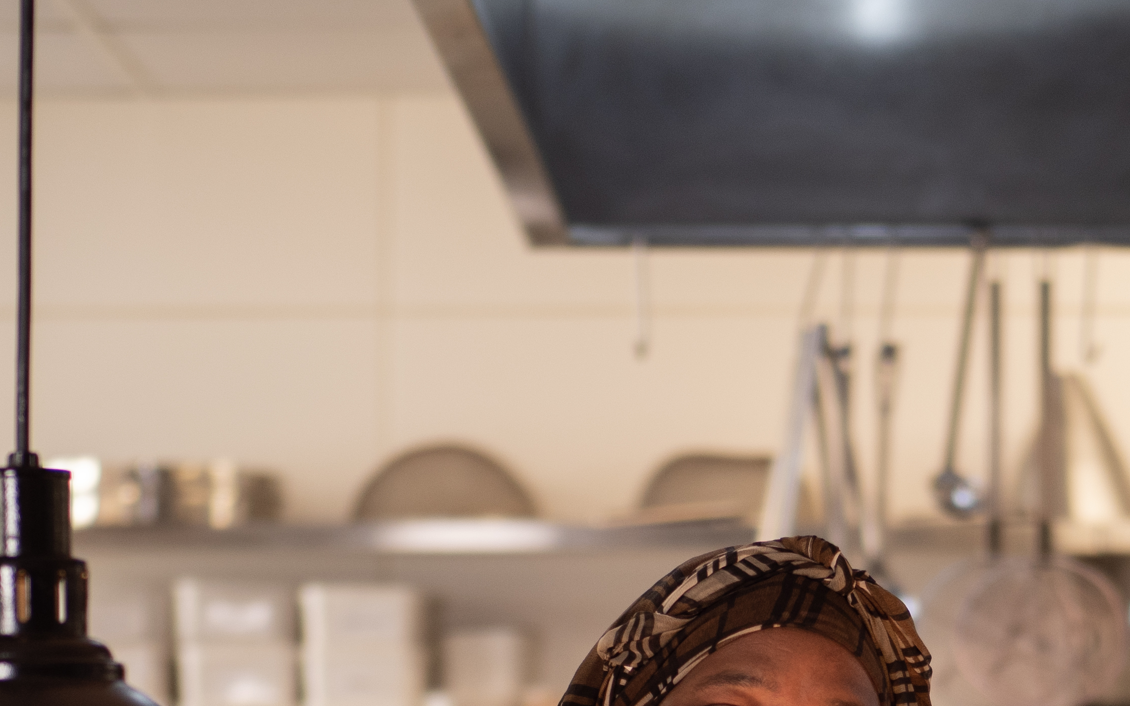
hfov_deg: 9.9
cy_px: 936
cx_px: 777
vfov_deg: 6.2
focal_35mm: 211
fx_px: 6498
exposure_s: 1/200
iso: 200
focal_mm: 43
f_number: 1.2
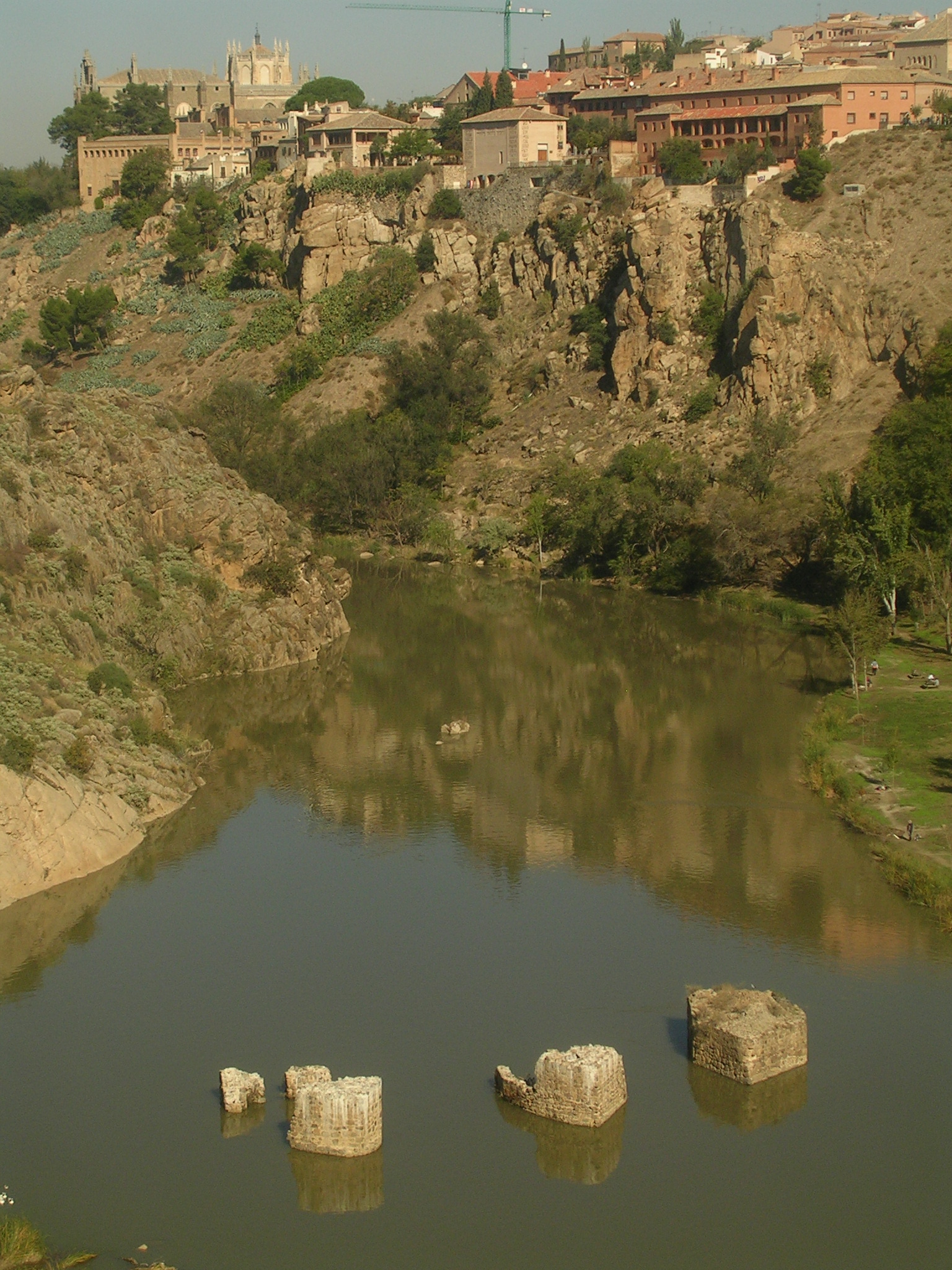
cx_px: 476
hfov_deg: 16.2
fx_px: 3337
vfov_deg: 21.5
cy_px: 635
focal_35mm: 91
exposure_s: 1/802
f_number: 4.2
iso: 50
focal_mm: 13.7
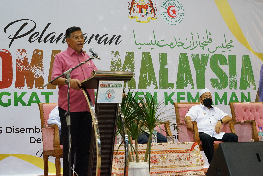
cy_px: 88
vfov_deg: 13.3
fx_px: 753
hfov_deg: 19.8
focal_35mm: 103
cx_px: 132
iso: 6400
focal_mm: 103
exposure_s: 1/80
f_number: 6.3
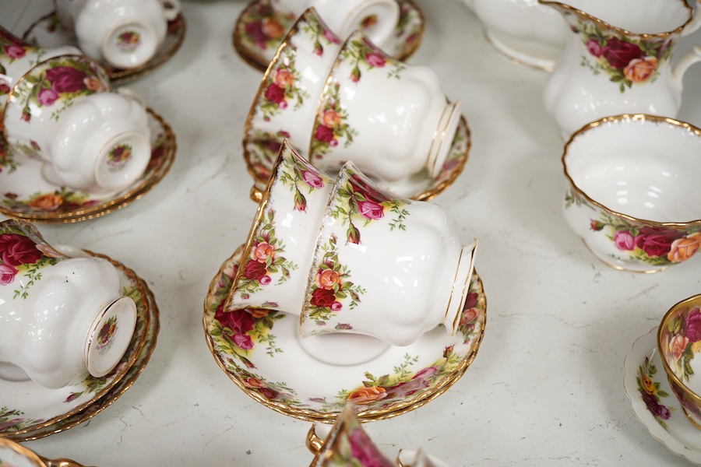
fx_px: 876
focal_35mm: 45
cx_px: 350
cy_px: 234
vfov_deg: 29.9
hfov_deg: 43.6
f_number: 6.3
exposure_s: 1/125
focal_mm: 30
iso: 1000
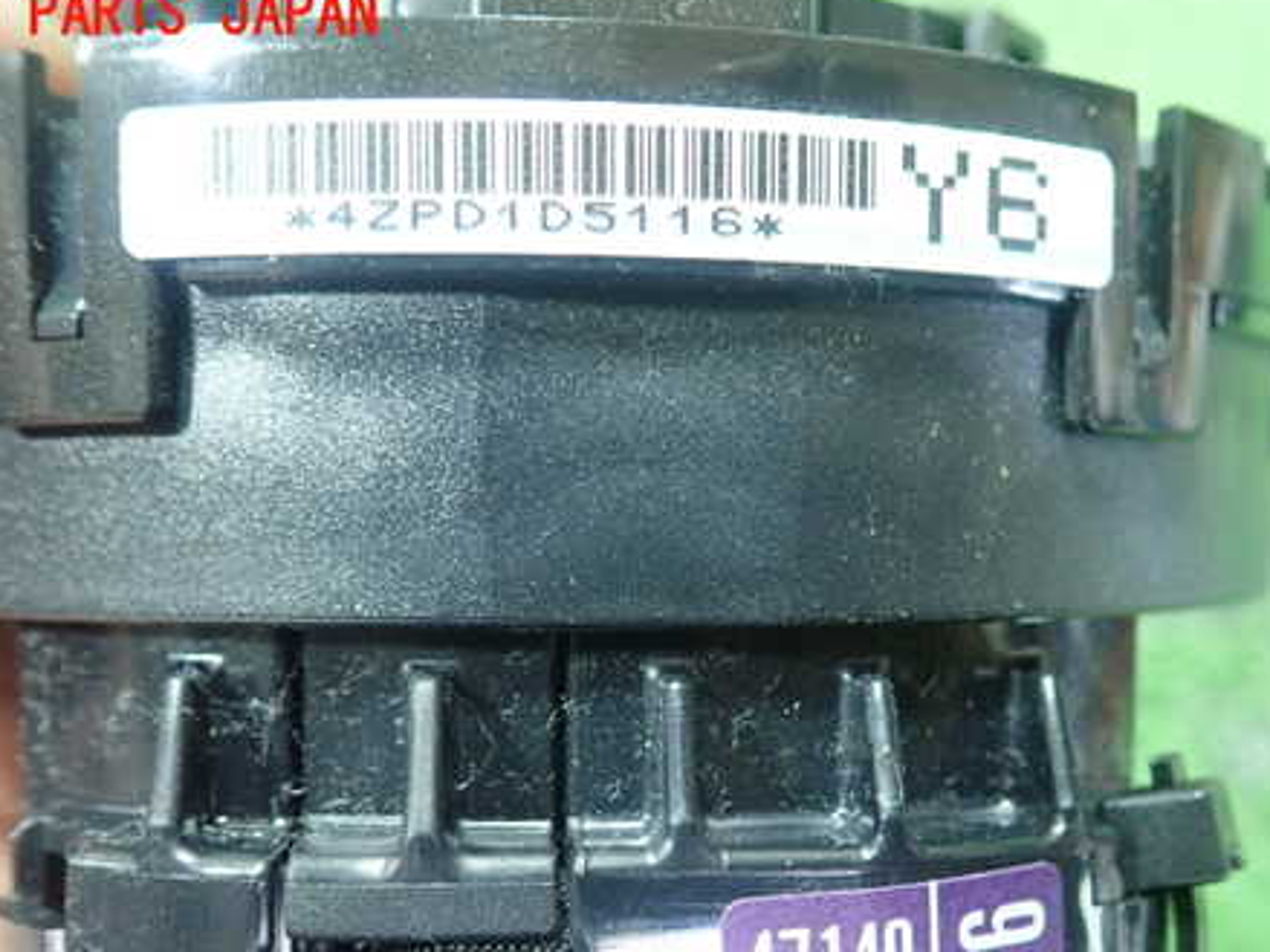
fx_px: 1504
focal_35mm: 41
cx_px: 720
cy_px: 631
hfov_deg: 45.7
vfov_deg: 34.8
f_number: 2.3
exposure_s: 1/80
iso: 800
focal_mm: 5.5
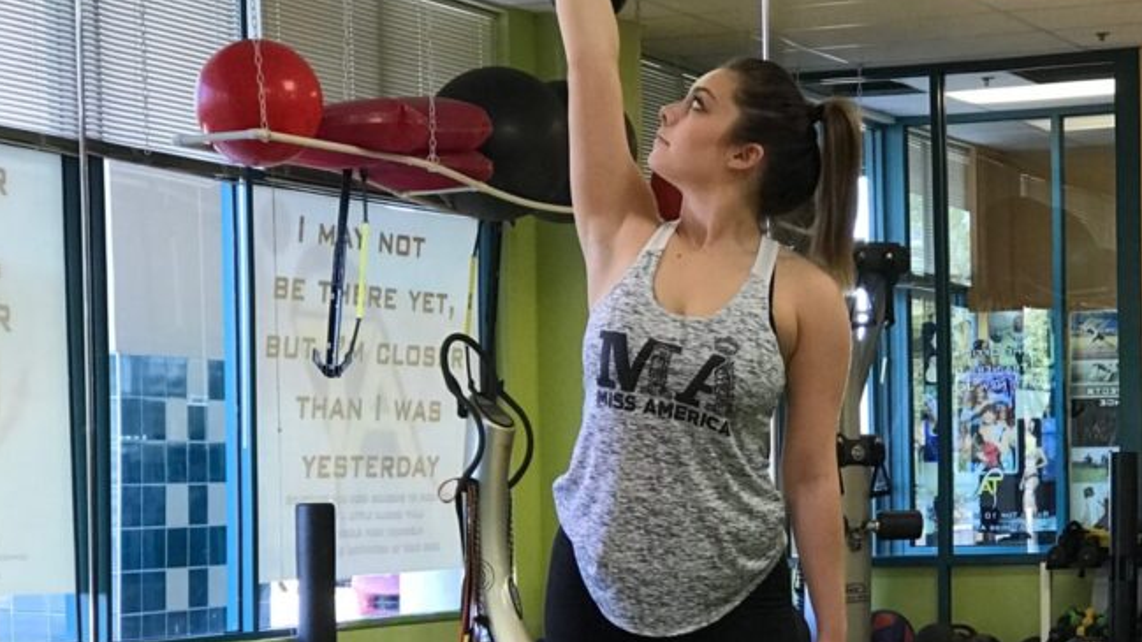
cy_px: 491
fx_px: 2967
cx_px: 778
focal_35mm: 98
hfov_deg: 21.7
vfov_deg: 12.3
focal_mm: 6.6
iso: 125
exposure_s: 1/60
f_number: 2.8
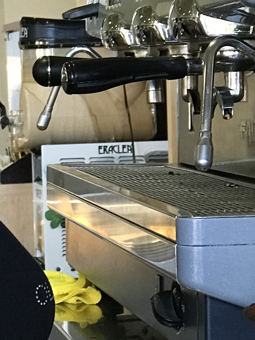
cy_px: 190
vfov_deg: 11.8
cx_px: -2
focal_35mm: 167
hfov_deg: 8.8
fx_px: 1641
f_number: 2.8
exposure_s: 1/50
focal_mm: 6.6
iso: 250
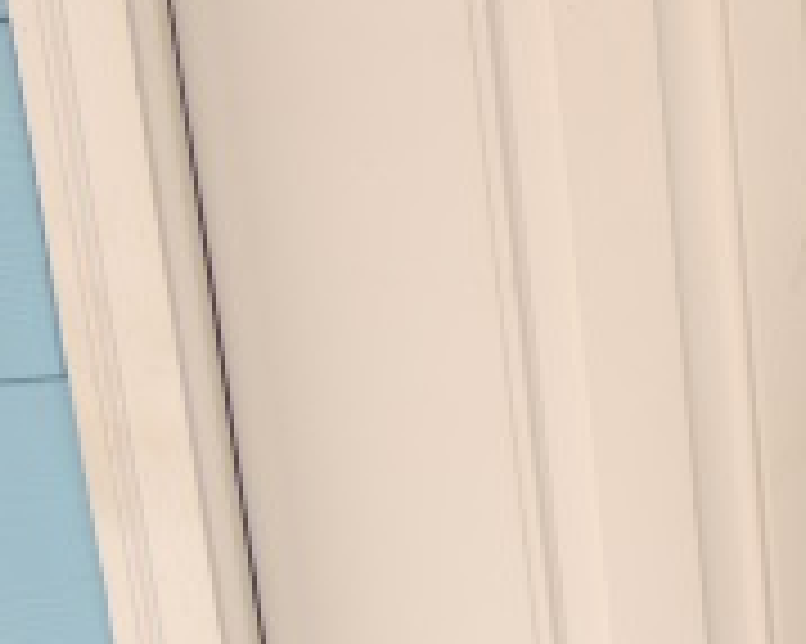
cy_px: 549
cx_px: 1306
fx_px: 2336
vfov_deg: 15.5
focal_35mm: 98
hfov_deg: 17.1
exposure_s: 1/40
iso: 100
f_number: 3.1
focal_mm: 5.3
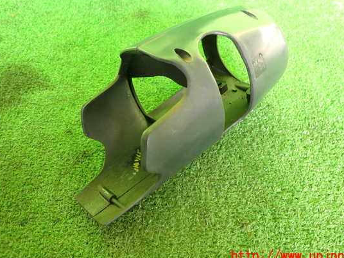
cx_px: 184
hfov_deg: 63.4
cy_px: 120
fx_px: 278
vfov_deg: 49.7
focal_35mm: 28
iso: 200
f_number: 2
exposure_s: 1/50
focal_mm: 4.5
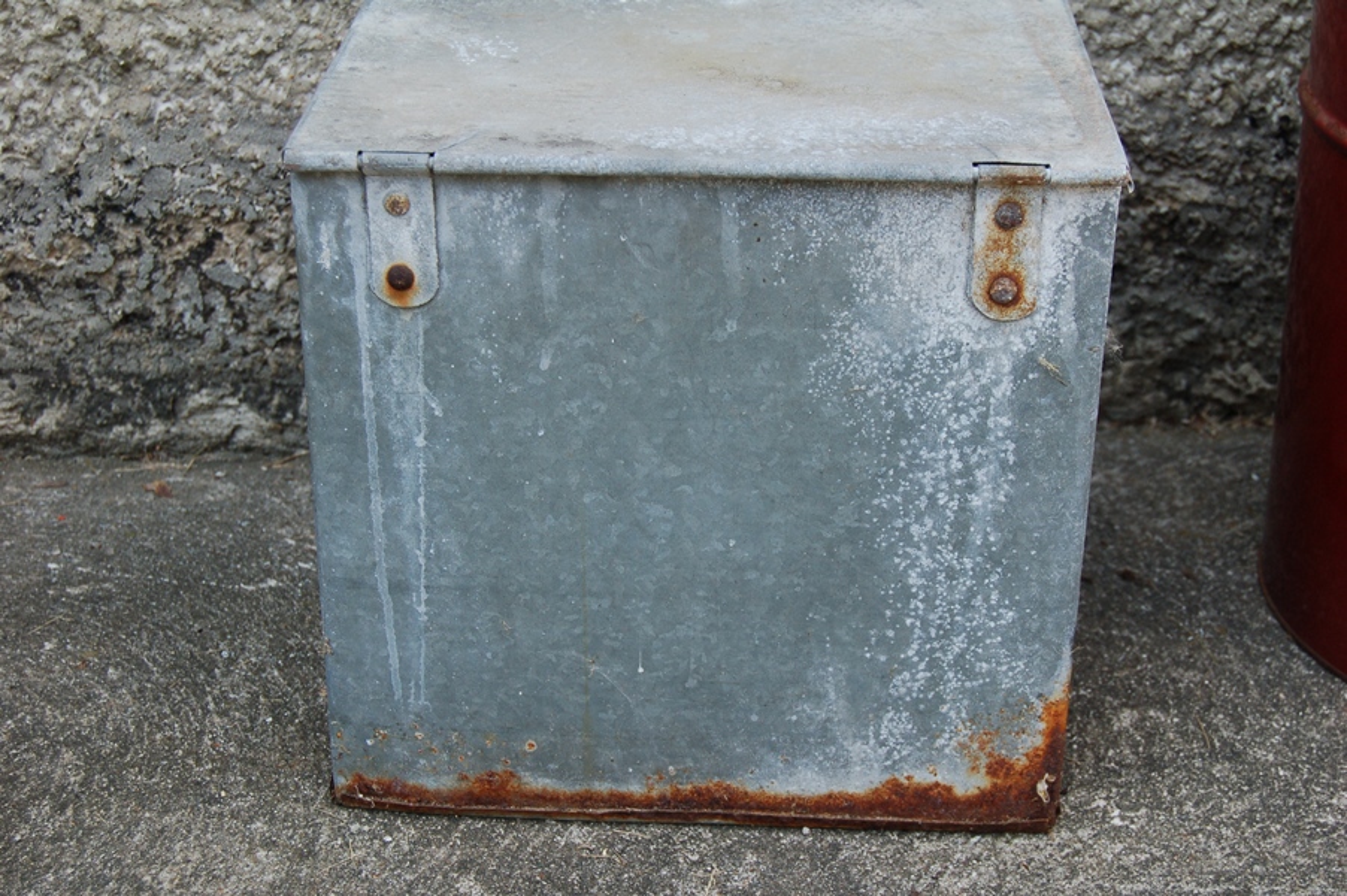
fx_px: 2243
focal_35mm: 60
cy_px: 448
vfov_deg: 22.6
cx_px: 674
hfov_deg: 33.4
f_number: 5.6
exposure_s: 1/125
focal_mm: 40
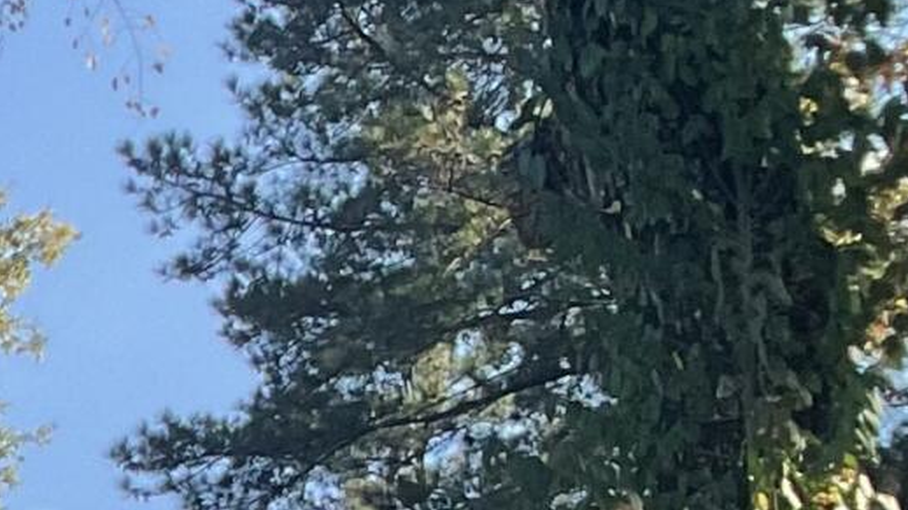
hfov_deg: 10.1
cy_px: 1165
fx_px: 4405
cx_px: -1357
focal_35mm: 183
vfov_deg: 6.4
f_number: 1.8
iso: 16
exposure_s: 1/465
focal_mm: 3
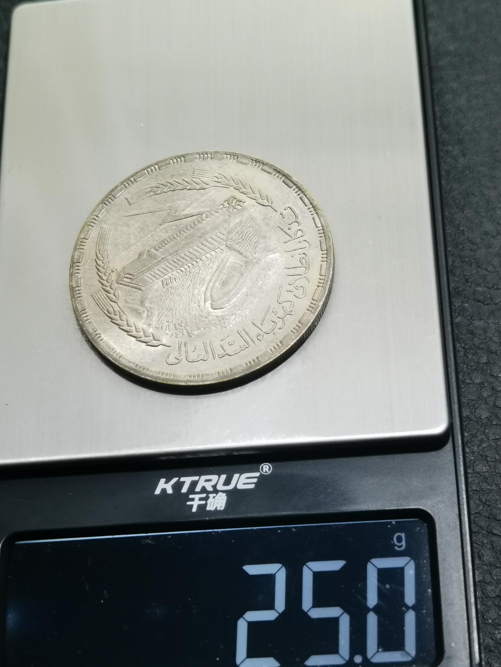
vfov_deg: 31.2
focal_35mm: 62
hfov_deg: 23.7
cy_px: 334
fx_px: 1196
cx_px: 250
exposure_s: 1/100
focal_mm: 6.67
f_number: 1.9
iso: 125
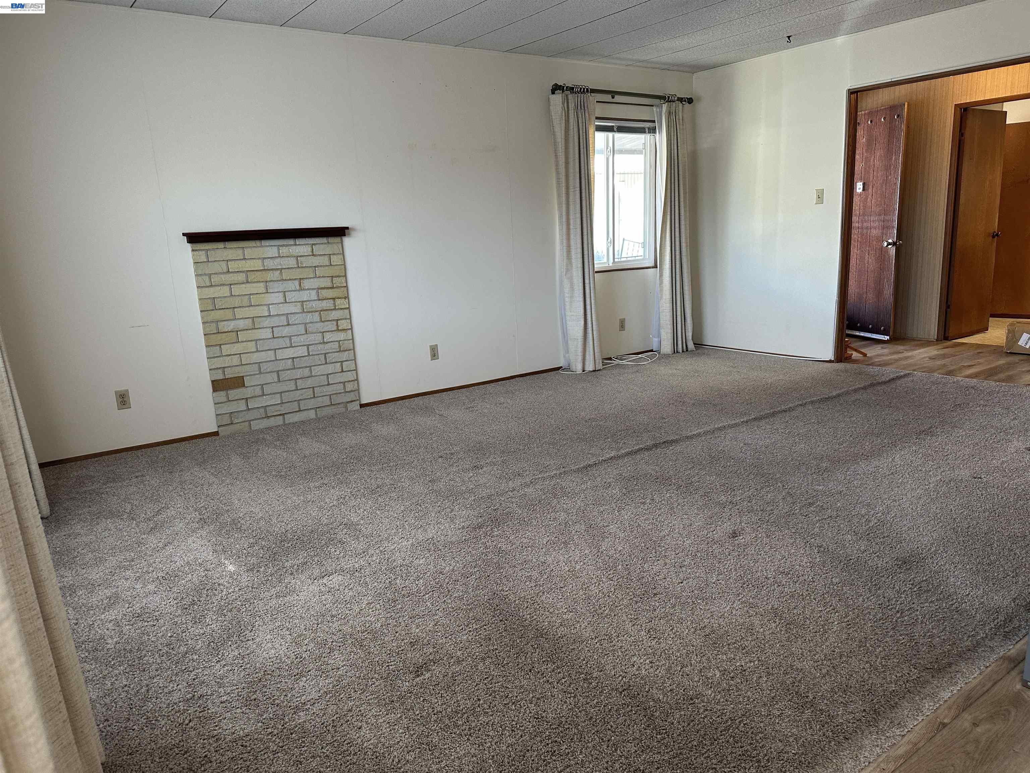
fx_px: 714
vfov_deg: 56.8
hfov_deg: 71.6
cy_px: 386
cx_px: 515
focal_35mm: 24
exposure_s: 1/60
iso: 160
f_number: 1.78
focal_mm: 6.86
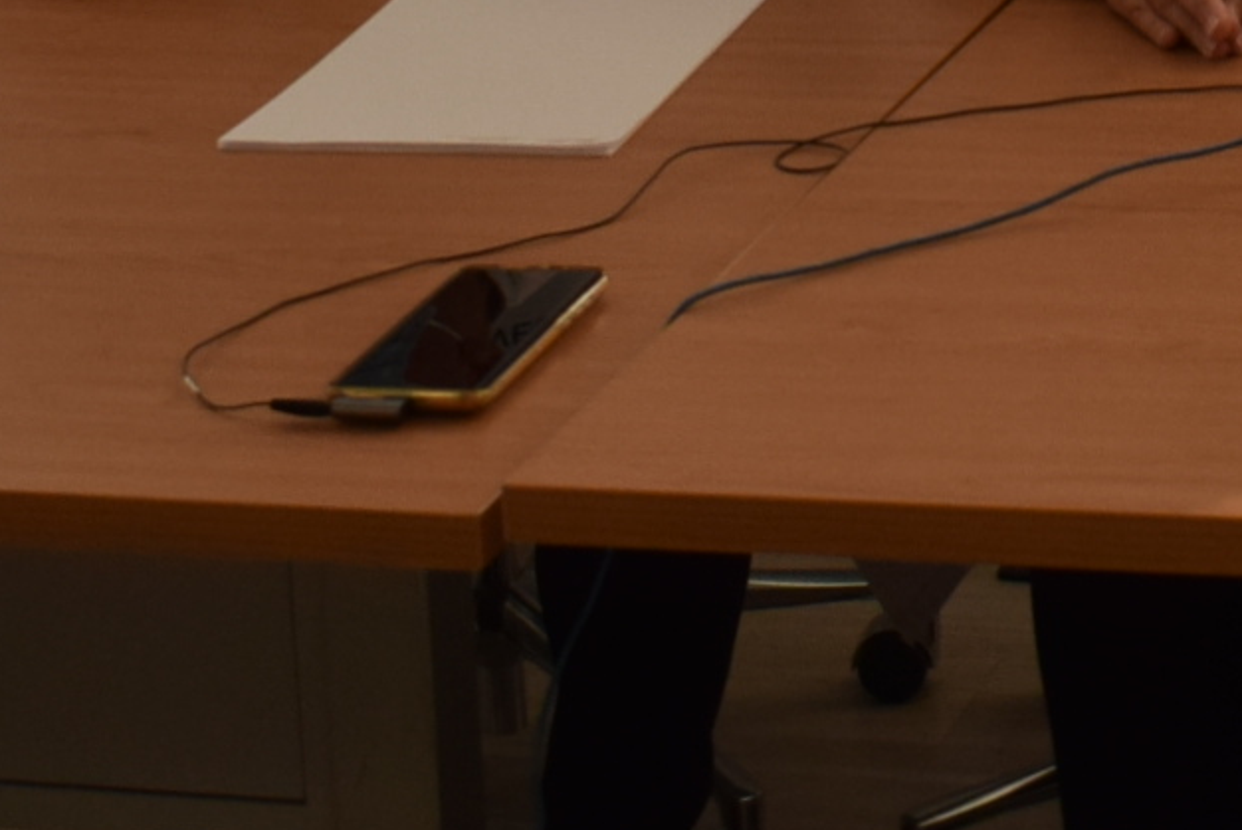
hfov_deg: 13.3
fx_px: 5192
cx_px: 1523
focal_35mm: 150
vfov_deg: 8.7
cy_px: -808
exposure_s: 1/125
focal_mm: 21
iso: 400
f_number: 5.6
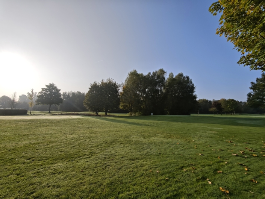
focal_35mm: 14
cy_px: 100
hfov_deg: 102.1
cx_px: 132
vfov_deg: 85.7
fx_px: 107
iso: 50
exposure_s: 1/1555
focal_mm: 2.13
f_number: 2.2
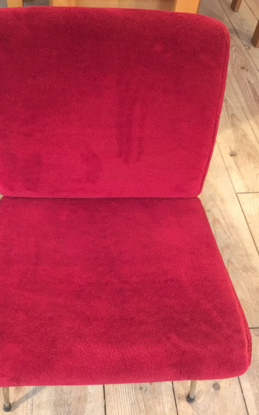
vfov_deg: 61.2
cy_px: 206
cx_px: 108
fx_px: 350
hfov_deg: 40.5
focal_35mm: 31
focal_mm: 4.15
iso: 200
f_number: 2.2
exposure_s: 1/8
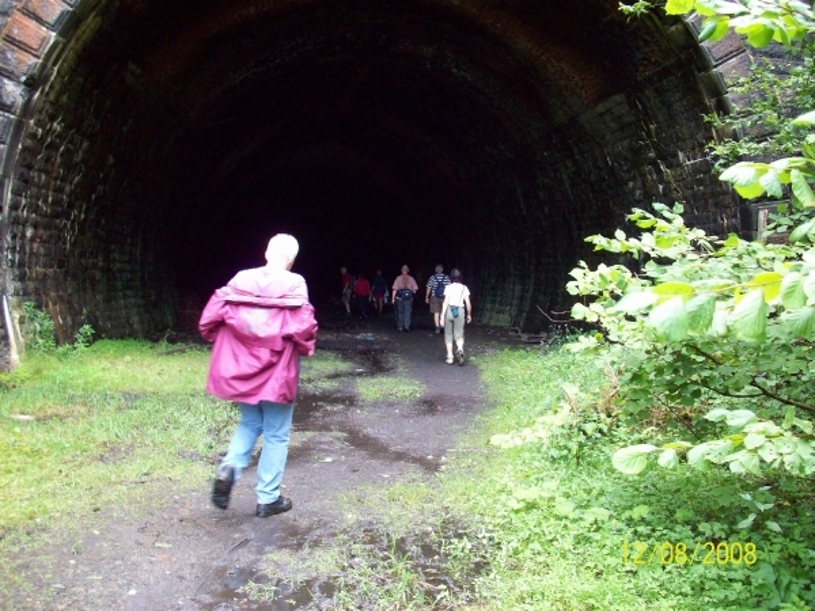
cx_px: 408
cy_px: 306
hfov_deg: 50.1
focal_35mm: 37
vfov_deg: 38.7
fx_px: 871
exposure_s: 1/45
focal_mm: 6.2
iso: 151
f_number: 2.8
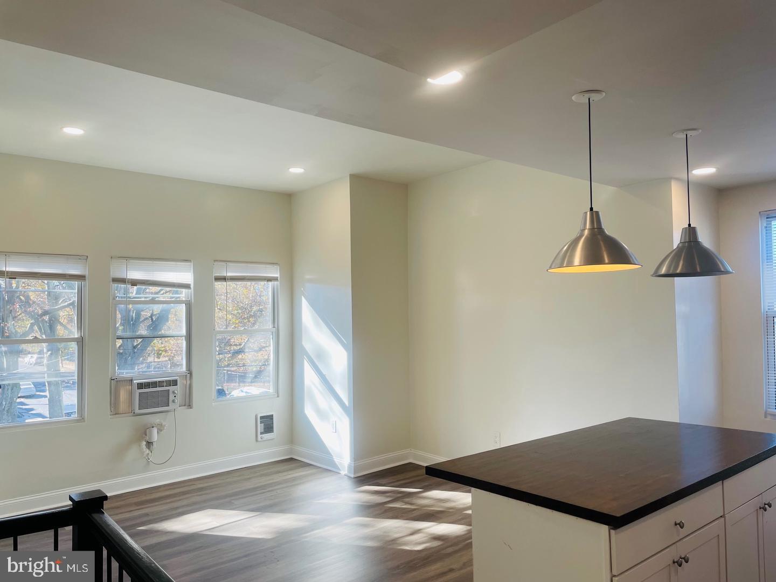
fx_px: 583
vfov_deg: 53.1
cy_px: 291
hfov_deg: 67.3
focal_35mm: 26
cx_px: 388
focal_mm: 4.2
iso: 32
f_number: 1.6
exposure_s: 1/208
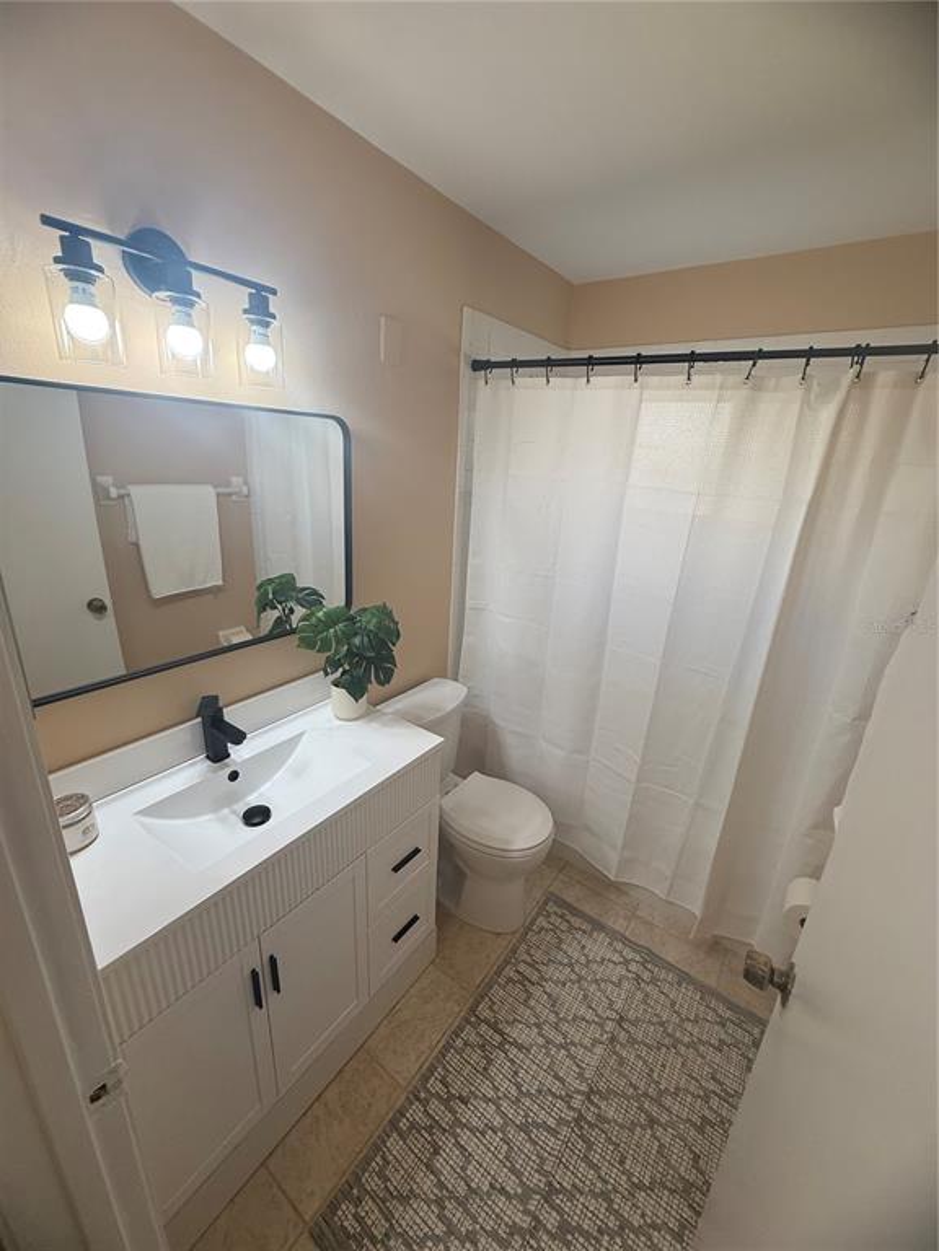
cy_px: 626
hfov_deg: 85.7
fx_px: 506
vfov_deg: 102.1
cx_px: 470
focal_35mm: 14
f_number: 2.2
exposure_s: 1/120
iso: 125
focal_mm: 2.22
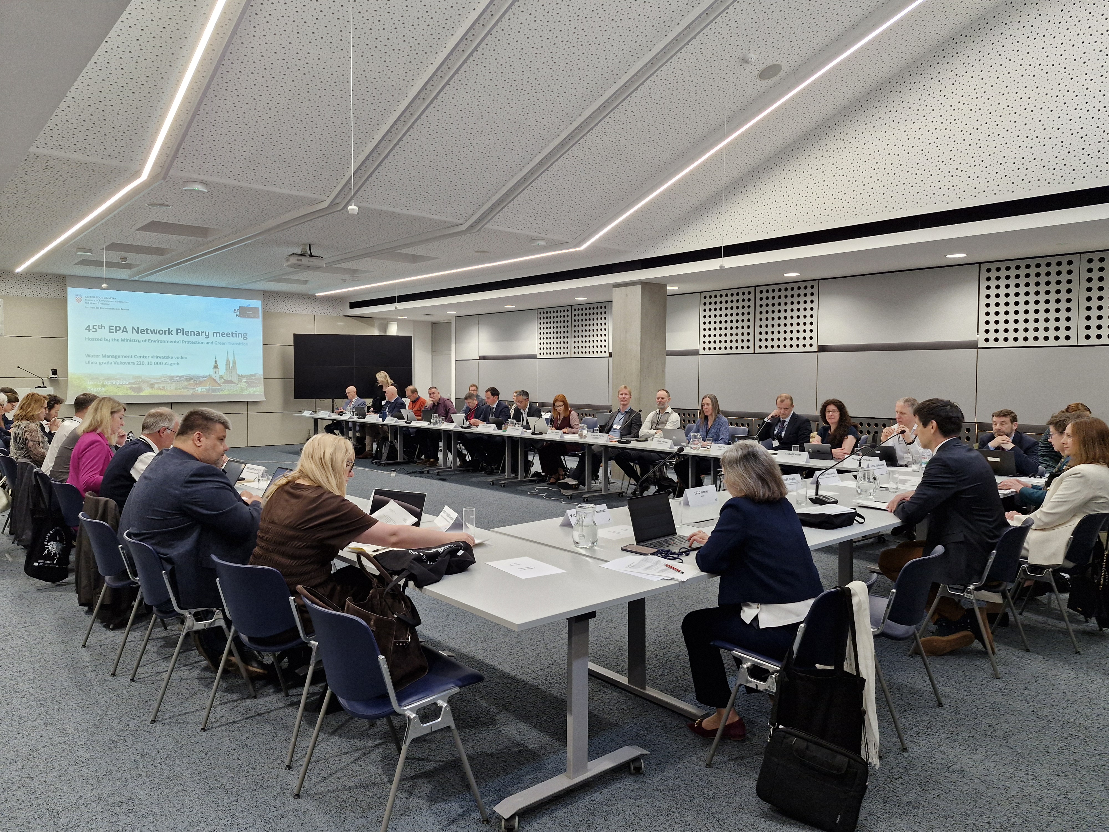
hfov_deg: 73.9
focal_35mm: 23
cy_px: 416
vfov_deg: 58.9
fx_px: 737
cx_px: 554
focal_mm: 5.54
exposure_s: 1/100
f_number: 1.8
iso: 250
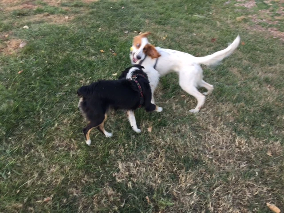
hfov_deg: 61.7
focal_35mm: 29
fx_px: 238
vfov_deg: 48.2
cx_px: 142
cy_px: 106
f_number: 2.2
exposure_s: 1/120
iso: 50
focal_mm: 4.15
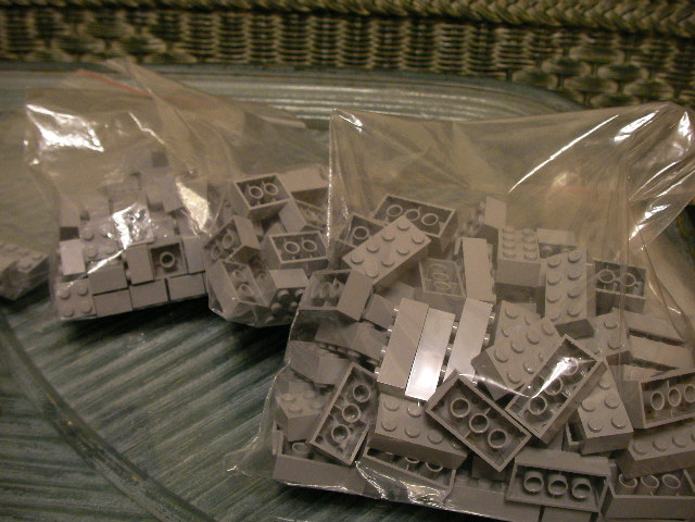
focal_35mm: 38
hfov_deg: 49.0
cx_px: 348
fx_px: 763
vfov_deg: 37.7
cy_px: 261
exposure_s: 1/9.1
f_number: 3.5
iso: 200
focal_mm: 6.3
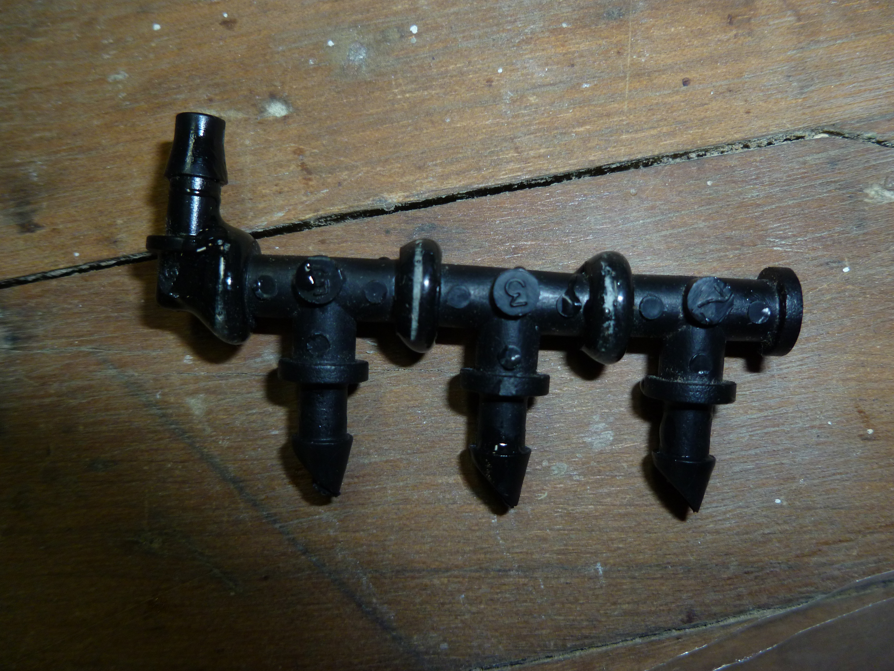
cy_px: 336
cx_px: 447
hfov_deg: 63.4
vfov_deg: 49.7
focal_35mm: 28
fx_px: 723
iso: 125
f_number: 3.3
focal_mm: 5
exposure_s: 1/60
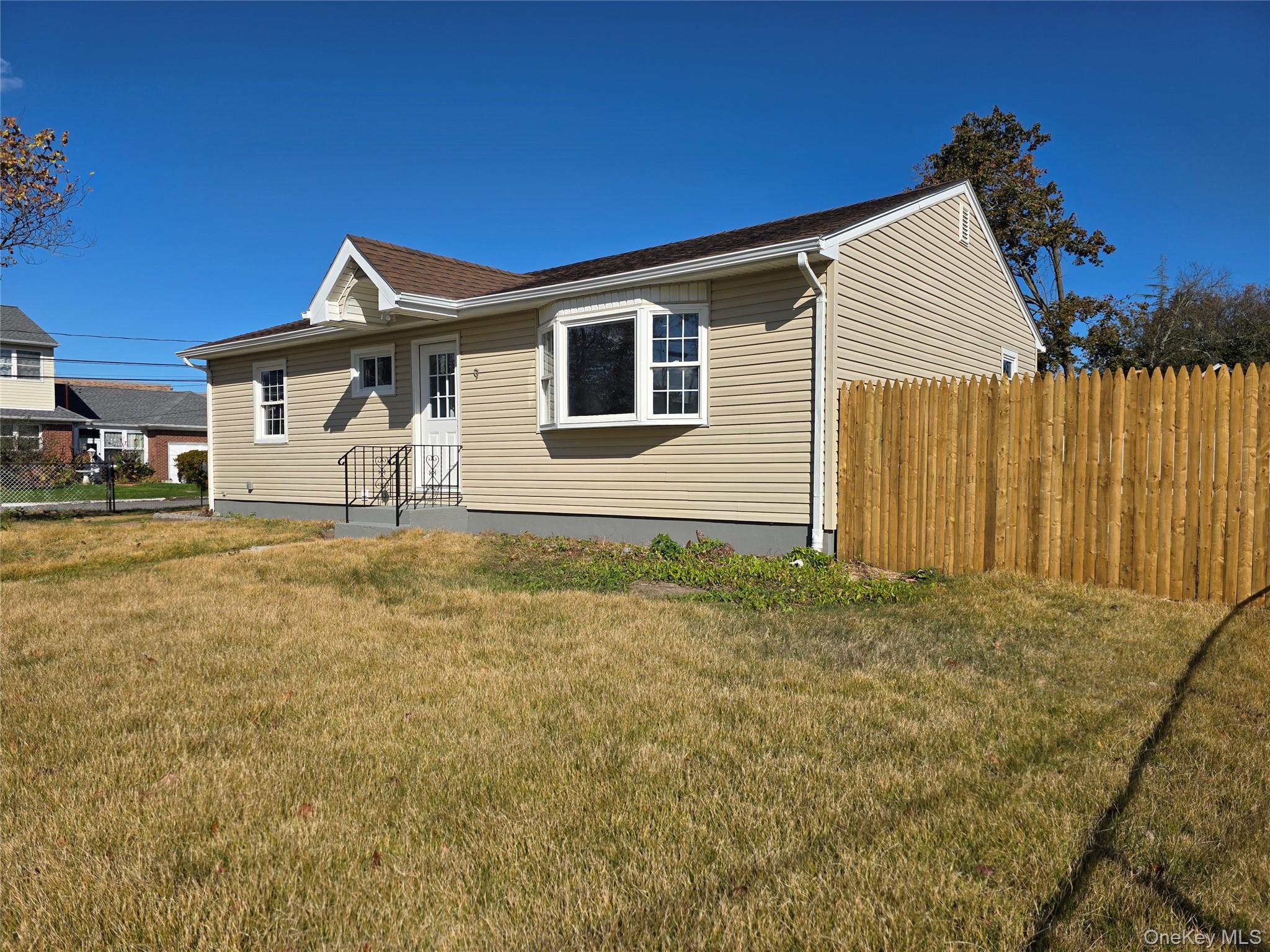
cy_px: 476
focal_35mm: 23
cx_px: 635
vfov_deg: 58.9
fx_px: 844
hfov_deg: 73.9
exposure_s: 1/7944
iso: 64
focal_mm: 6.3
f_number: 1.7
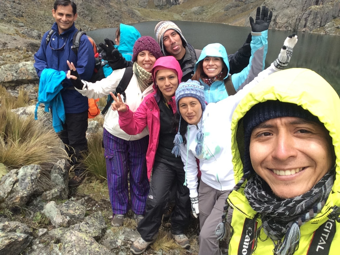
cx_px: 170
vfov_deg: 45.4
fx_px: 304
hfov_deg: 58.4
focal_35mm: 31
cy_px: 128
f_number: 2.4
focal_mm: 2.15
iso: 50
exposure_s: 1/712
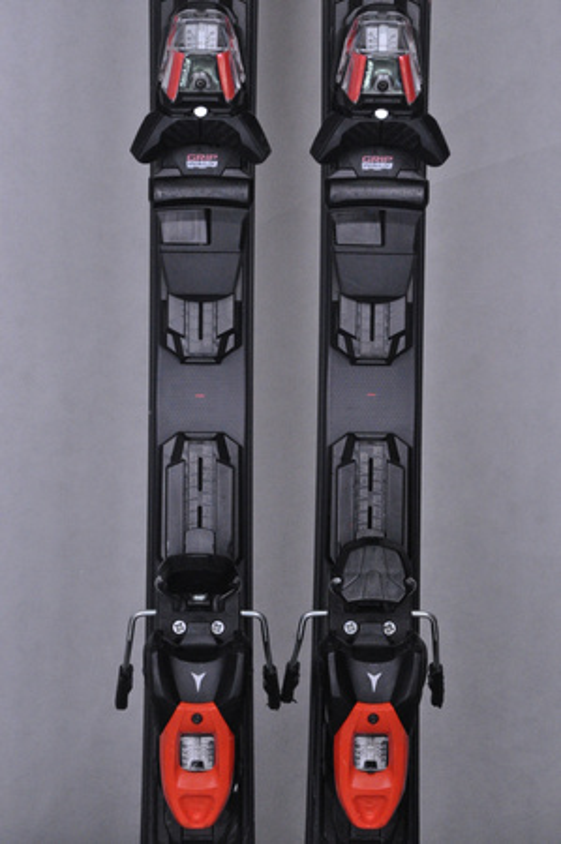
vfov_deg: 19.5
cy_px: 422
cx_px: 280
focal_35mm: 105
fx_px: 2460
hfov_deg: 13.0
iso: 3200
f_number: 9.5
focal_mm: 70
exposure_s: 1/125
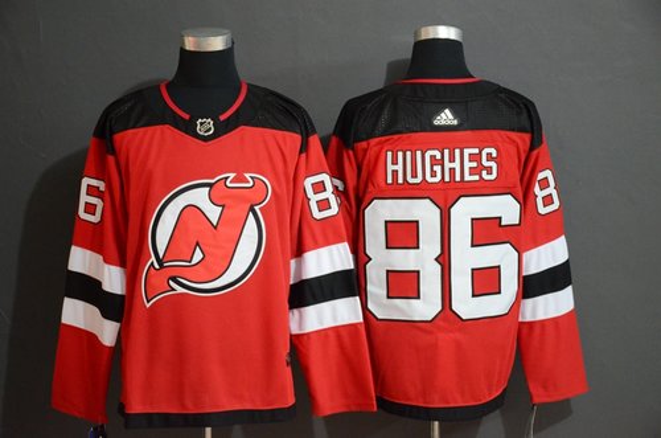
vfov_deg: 18.1
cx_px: 330
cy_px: 219
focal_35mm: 75
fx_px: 1374
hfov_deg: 27.0
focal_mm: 50
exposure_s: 1/20
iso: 4000
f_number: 4.8
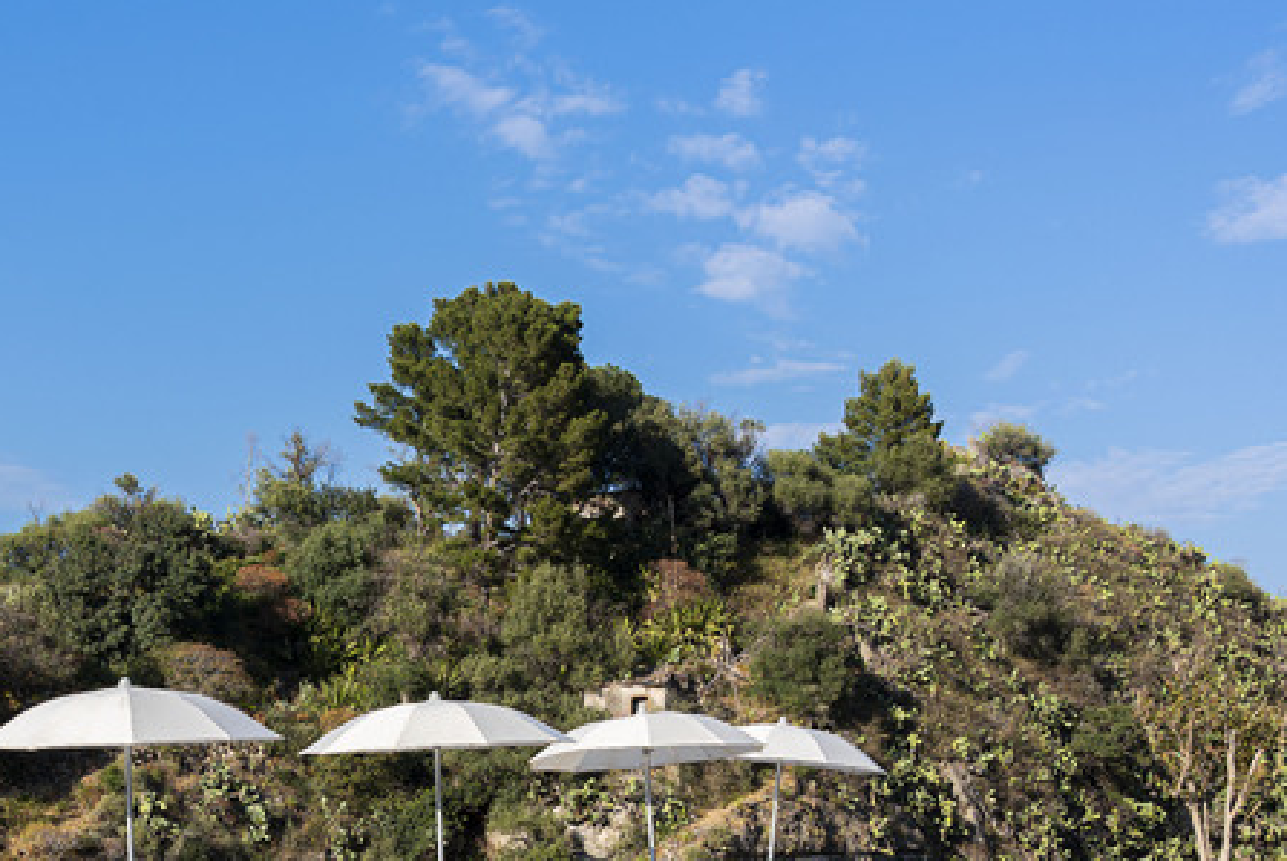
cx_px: 256
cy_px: 858
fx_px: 2111
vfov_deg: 22.2
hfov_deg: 32.9
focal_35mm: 59
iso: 100
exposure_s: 1/200
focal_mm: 24
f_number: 8
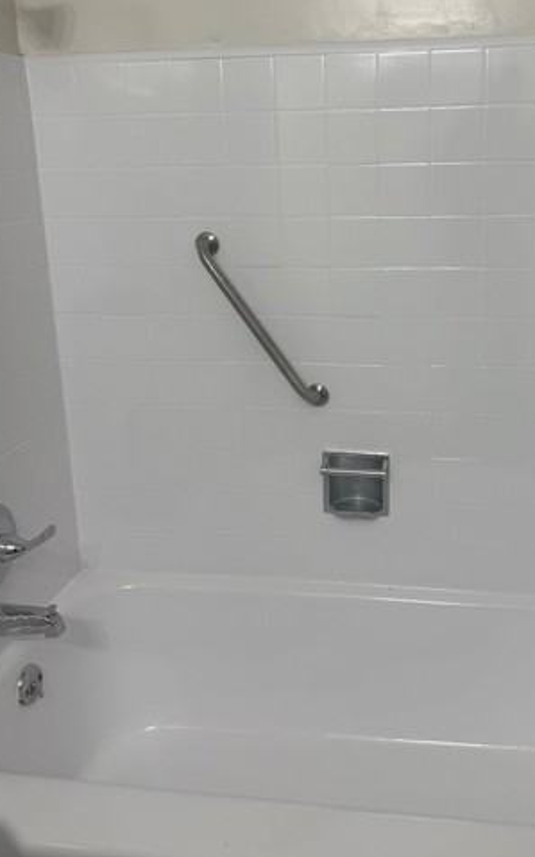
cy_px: 340
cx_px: 374
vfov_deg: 56.3
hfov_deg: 36.7
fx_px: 794
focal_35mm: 34
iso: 100
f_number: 1.78
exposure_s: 1/120
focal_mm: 6.76
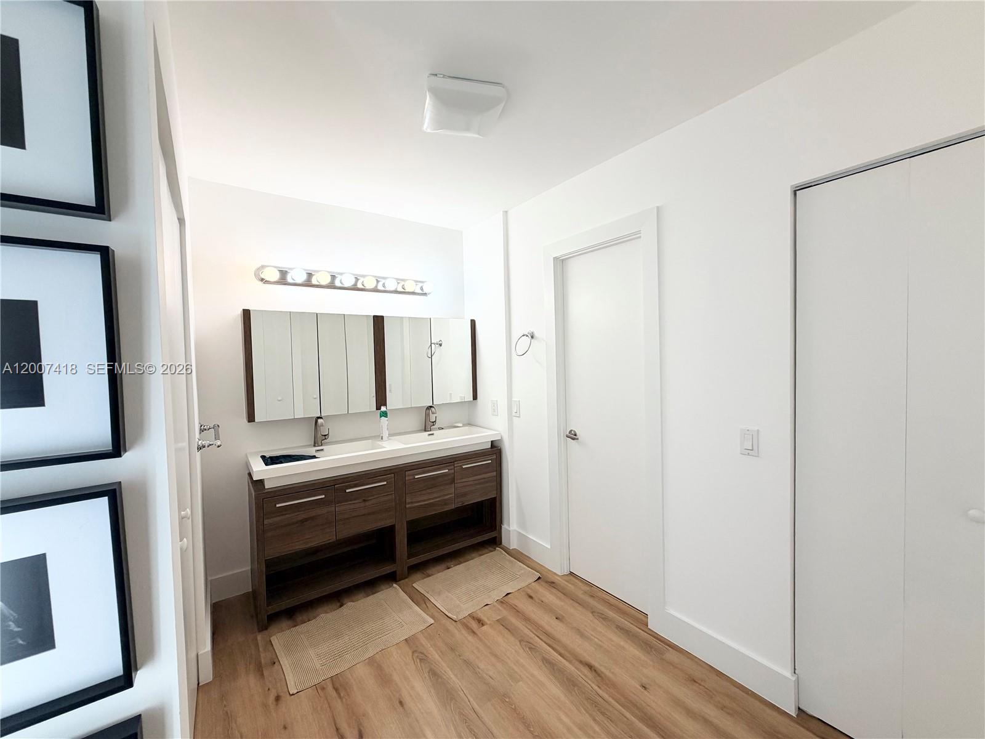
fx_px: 398
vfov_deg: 85.7
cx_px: 492
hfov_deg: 102.1
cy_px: 370
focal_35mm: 14
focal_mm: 2.22
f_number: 2.2
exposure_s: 1/120
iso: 80
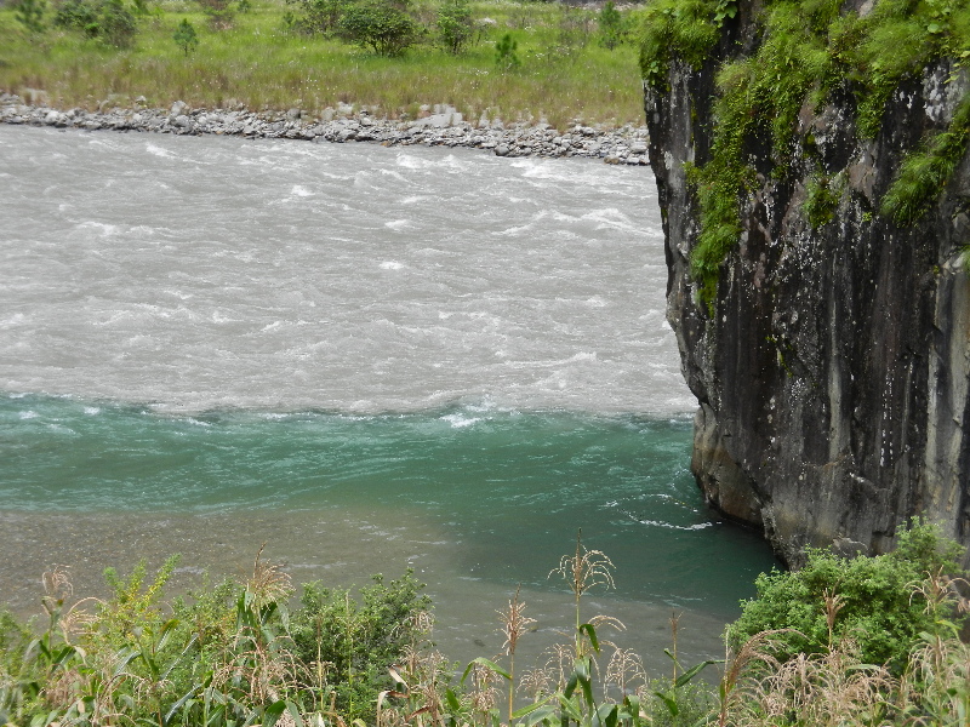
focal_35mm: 68
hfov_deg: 28.6
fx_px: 1905
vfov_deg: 21.6
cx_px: 485
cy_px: 364
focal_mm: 12.3
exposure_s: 1/400
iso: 160
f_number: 4.6
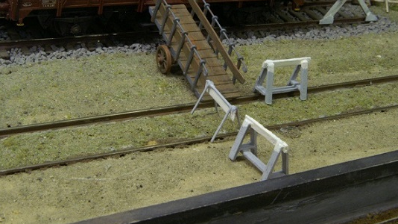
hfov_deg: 30.3
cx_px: 223
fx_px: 735
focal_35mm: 70
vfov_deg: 17.3
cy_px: 72
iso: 800
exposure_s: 1/1.25
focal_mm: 35
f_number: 32
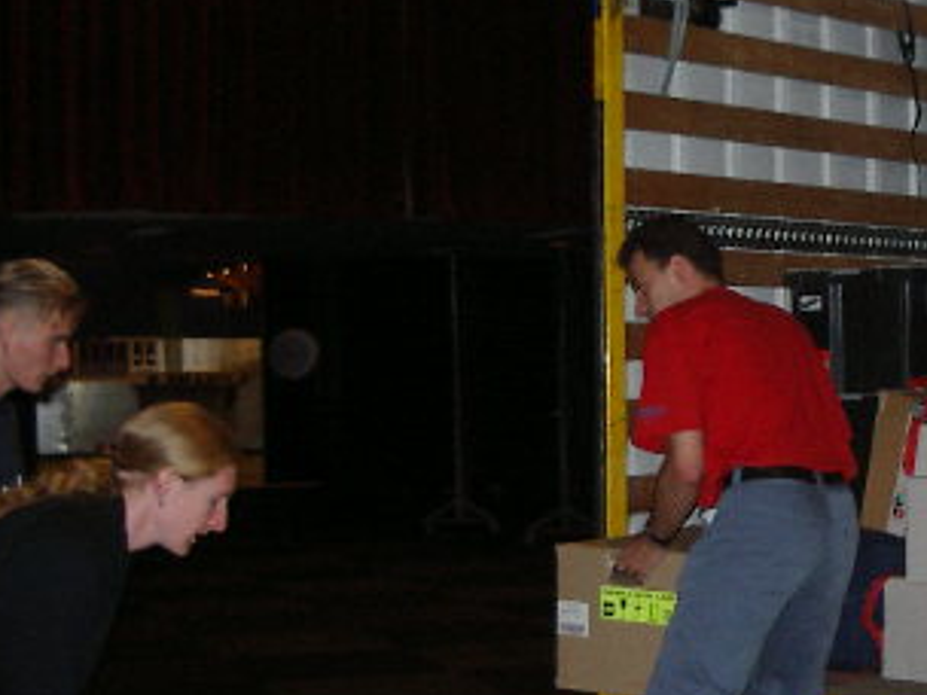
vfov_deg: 18.4
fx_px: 2142
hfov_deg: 24.2
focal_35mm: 80
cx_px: 695
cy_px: 299
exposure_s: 1/60
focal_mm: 5.8
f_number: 2.6
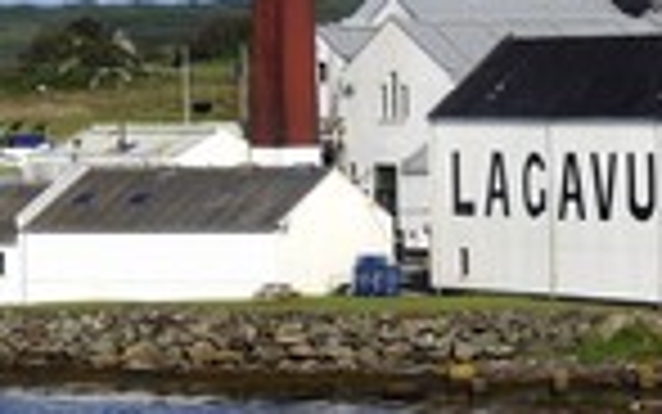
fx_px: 5902
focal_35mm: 327
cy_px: 36
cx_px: 396
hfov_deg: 6.4
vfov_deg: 4.0
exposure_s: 1/200
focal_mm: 112
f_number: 16
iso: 200
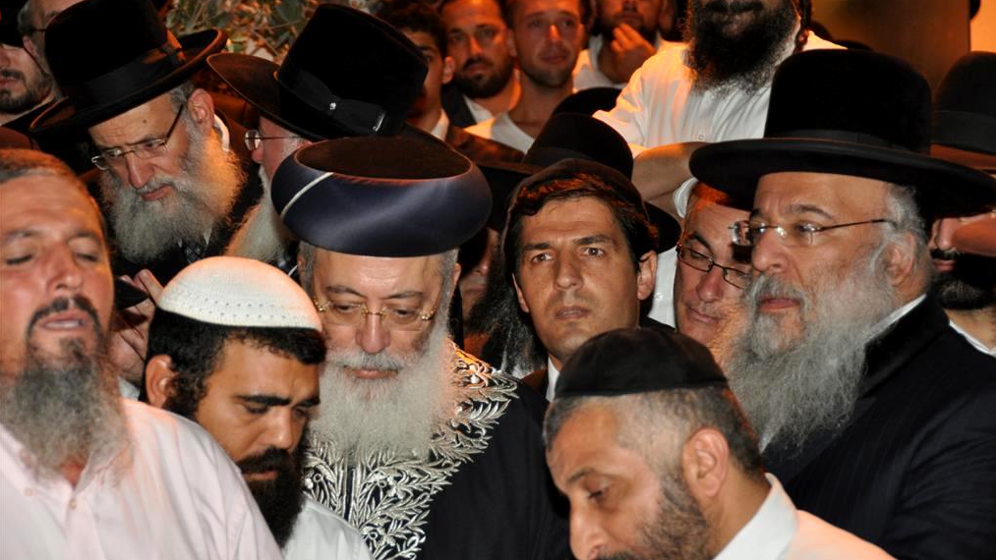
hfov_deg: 19.3
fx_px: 2932
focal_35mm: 111
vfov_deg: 10.9
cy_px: 264
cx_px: 501
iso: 800
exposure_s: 1/60
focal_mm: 70
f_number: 5
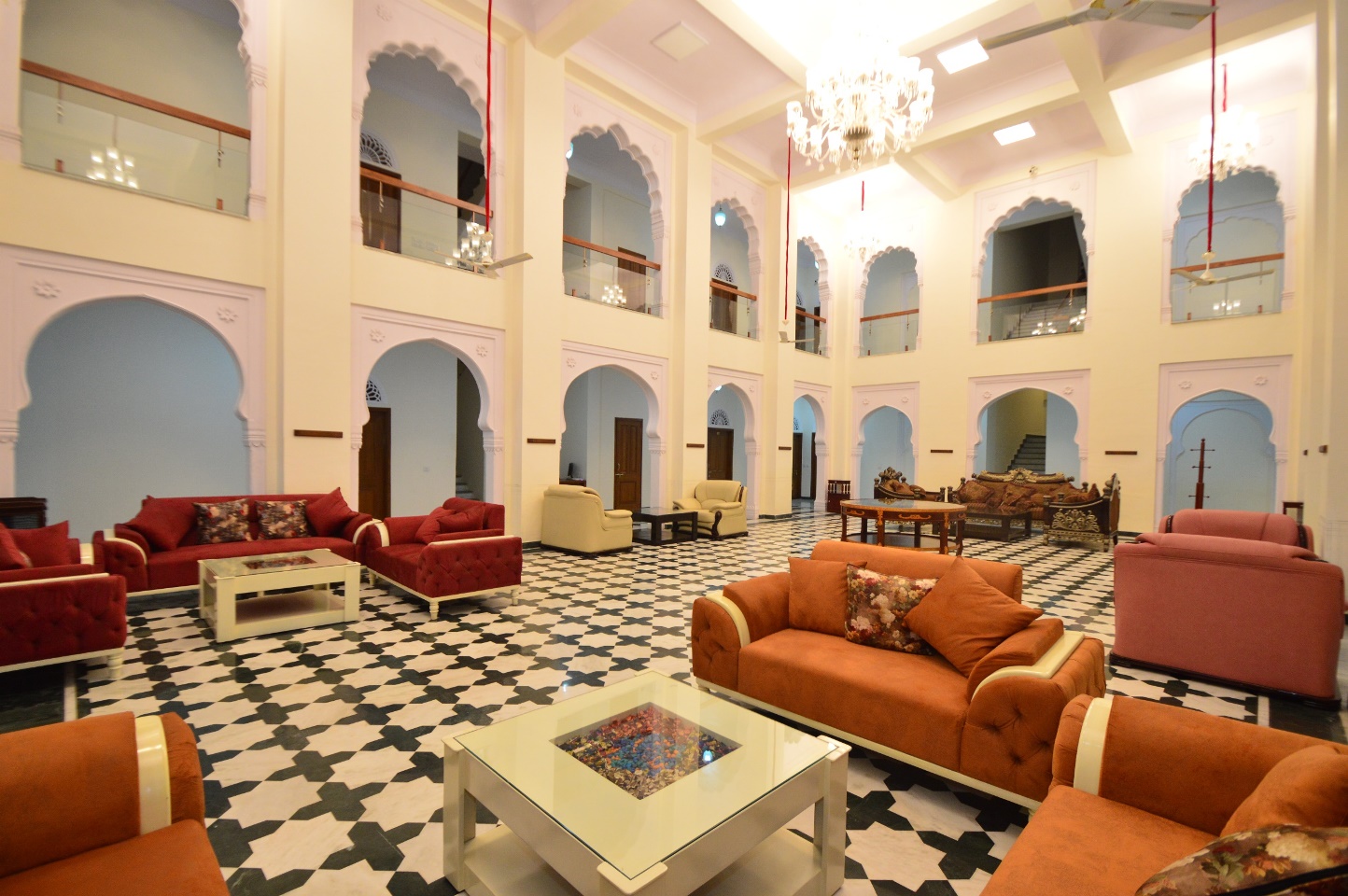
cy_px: 448
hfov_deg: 100.4
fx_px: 561
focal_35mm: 15
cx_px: 674
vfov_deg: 77.2
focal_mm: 10
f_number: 3.5
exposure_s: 1/50
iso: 800
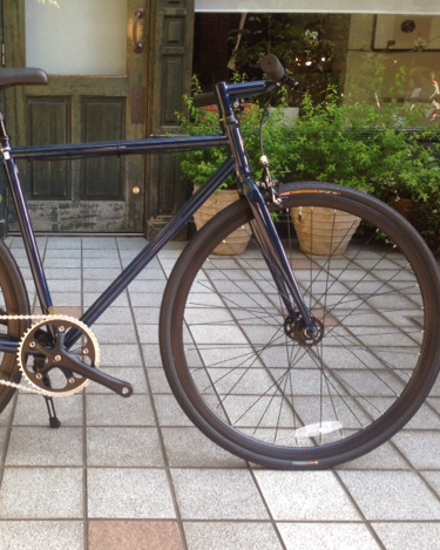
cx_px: 92
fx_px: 716
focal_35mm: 44
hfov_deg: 33.2
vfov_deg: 42.0
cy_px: 277
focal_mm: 4.12
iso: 50
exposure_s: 1/40
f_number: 2.4
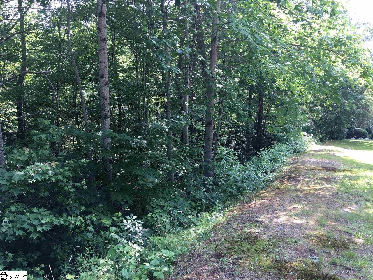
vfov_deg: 48.2
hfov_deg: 61.7
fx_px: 312
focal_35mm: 29
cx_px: 186
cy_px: 140
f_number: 2.2
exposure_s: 1/120
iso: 25
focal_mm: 4.15
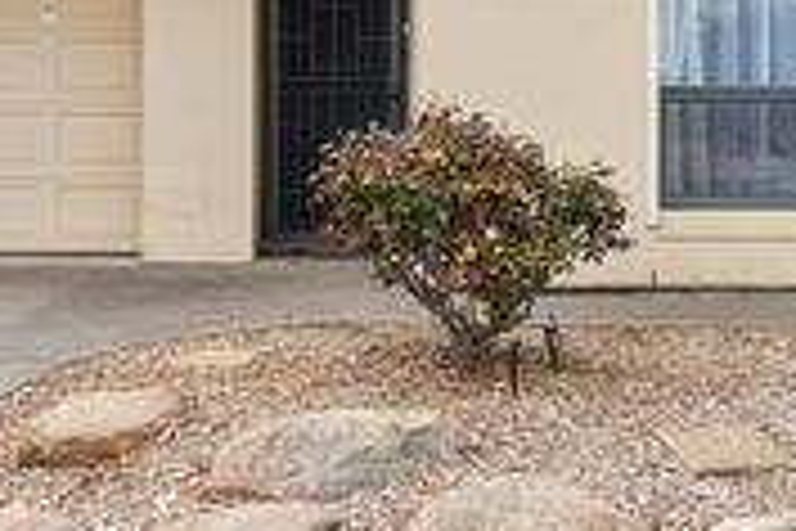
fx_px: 1172
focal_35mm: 53
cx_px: 517
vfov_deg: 24.7
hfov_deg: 37.2
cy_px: 38
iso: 400
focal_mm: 20
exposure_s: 1/1000
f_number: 11
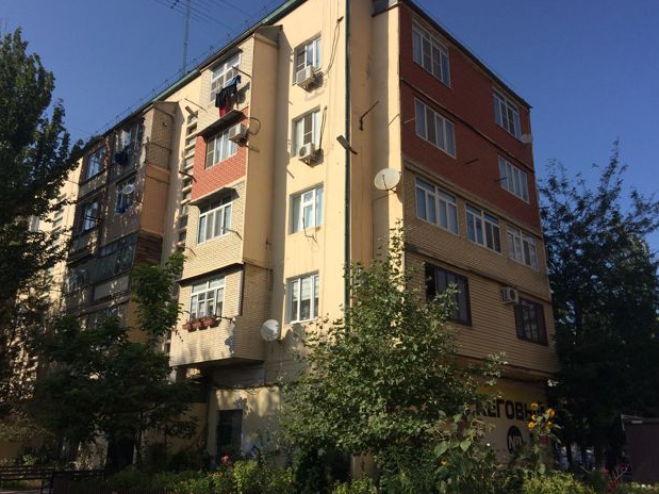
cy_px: 242
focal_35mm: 30
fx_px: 571
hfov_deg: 60.0
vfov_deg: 46.8
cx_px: 327
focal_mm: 4.15
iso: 32
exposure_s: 1/2740
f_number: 2.2
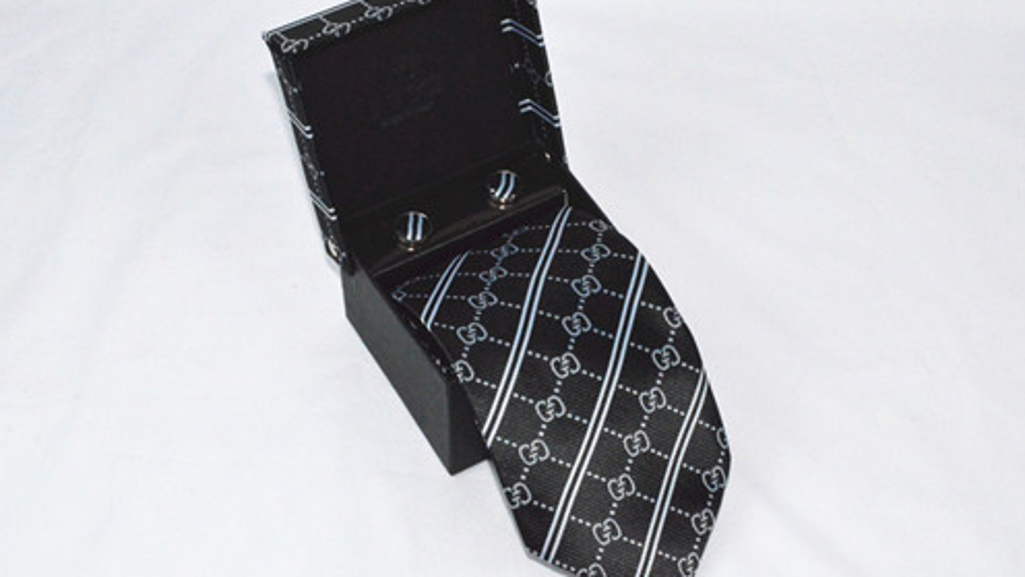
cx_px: 510
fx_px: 2147
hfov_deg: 26.8
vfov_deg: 15.3
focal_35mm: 79
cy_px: 277
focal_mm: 50
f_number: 29
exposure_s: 1/250
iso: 6400
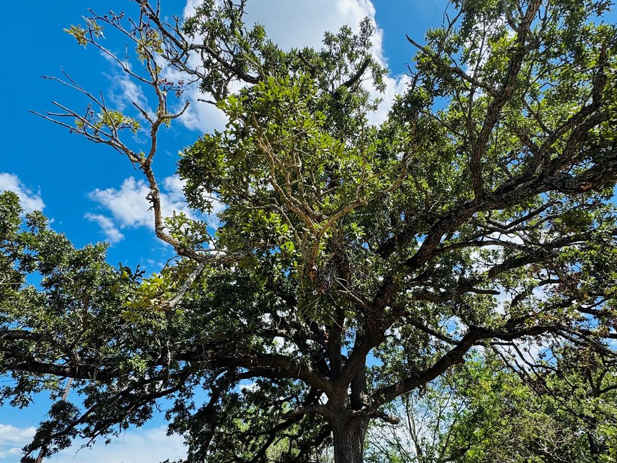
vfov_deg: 68.3
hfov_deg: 84.7
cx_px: 312
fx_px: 339
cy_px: 265
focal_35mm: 19
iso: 40
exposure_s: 1/700
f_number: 2.2
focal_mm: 2.22
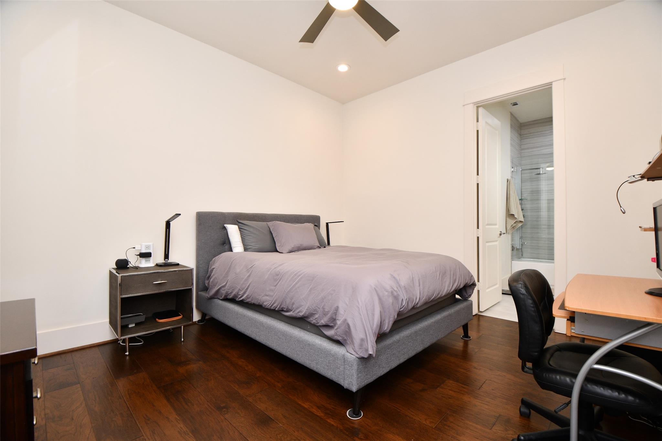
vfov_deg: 77.3
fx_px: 276
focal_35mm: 15
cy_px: 220
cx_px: 331
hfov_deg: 100.4
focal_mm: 10
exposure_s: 1/60
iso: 360
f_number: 4
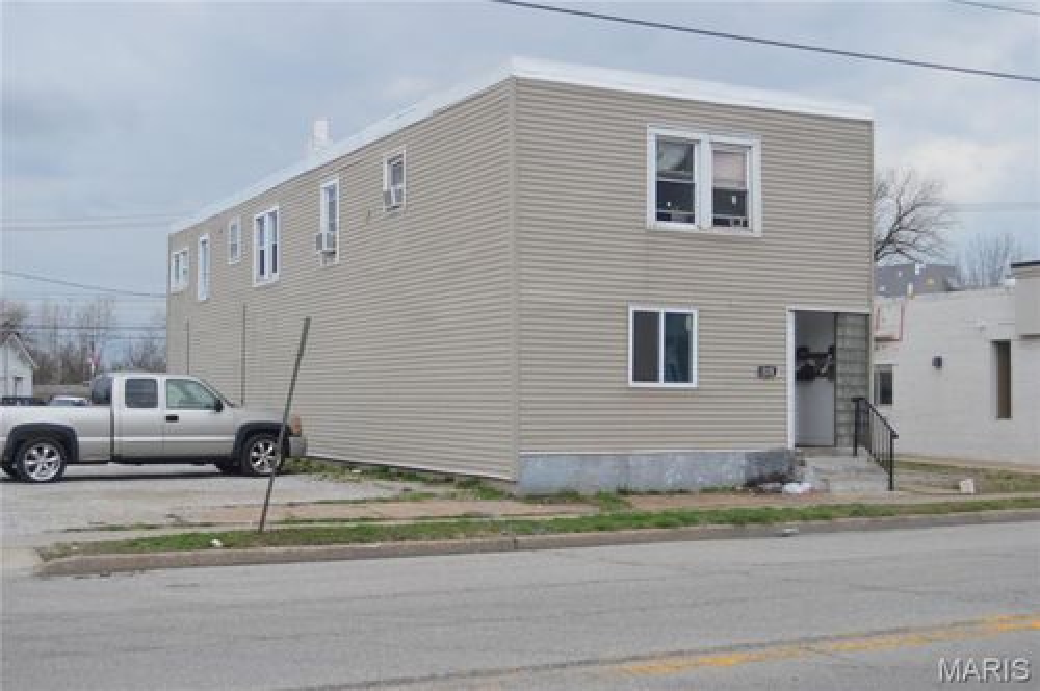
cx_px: 520
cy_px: 346
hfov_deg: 43.7
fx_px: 1298
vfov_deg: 29.8
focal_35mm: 45
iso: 125
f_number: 5.6
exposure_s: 1/125
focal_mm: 30
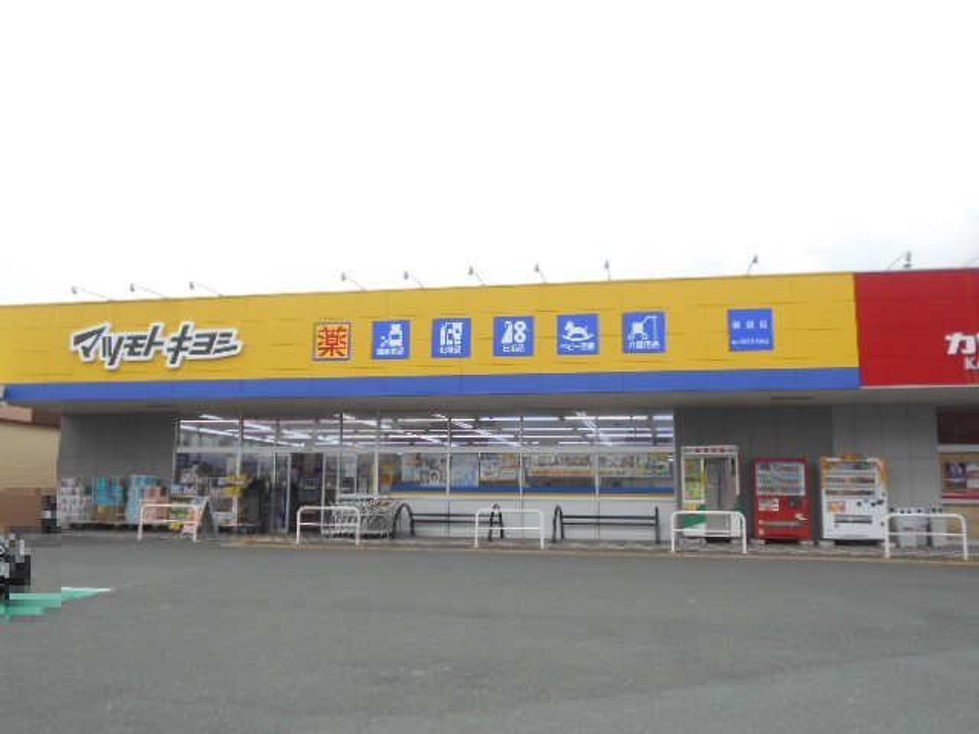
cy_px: 367
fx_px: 848
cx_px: 490
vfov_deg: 46.8
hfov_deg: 60.0
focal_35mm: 30
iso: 80
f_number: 3.4
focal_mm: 5.1
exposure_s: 1/500
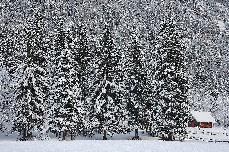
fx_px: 362
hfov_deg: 35.1
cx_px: 114
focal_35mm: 57
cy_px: 76
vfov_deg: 23.7
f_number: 11
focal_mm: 38
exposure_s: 1/20
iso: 200
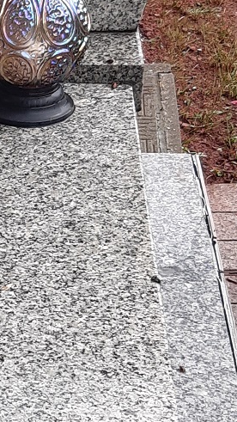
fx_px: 1487
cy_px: 204
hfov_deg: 8.6
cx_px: -235
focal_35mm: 133
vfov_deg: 16.1
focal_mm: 3.92
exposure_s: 1/718
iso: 40
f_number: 1.7
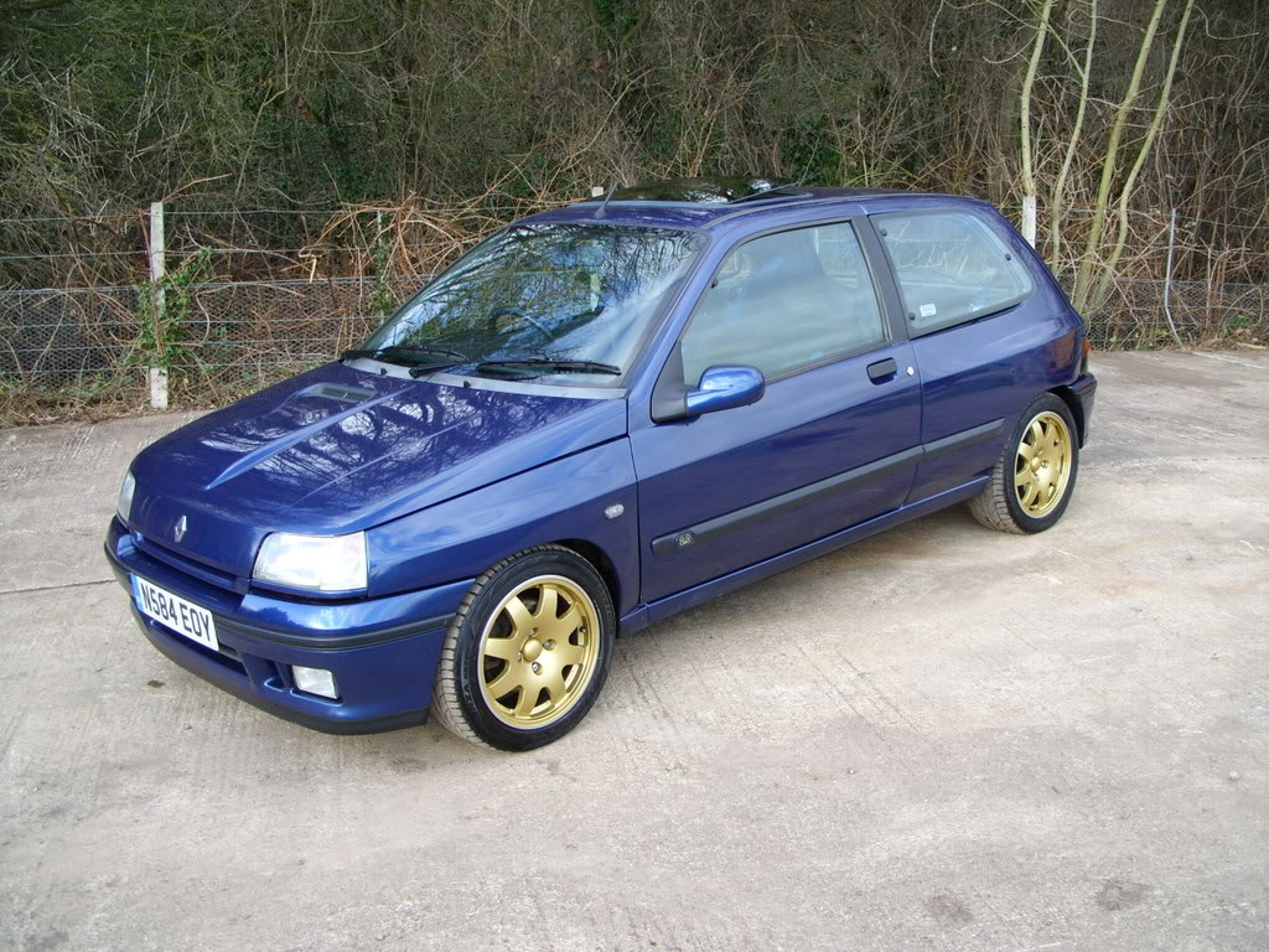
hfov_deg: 49.0
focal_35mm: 38
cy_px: 476
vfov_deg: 37.7
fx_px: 1393
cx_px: 634
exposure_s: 1/154
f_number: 2.8
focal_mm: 7.8
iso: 50
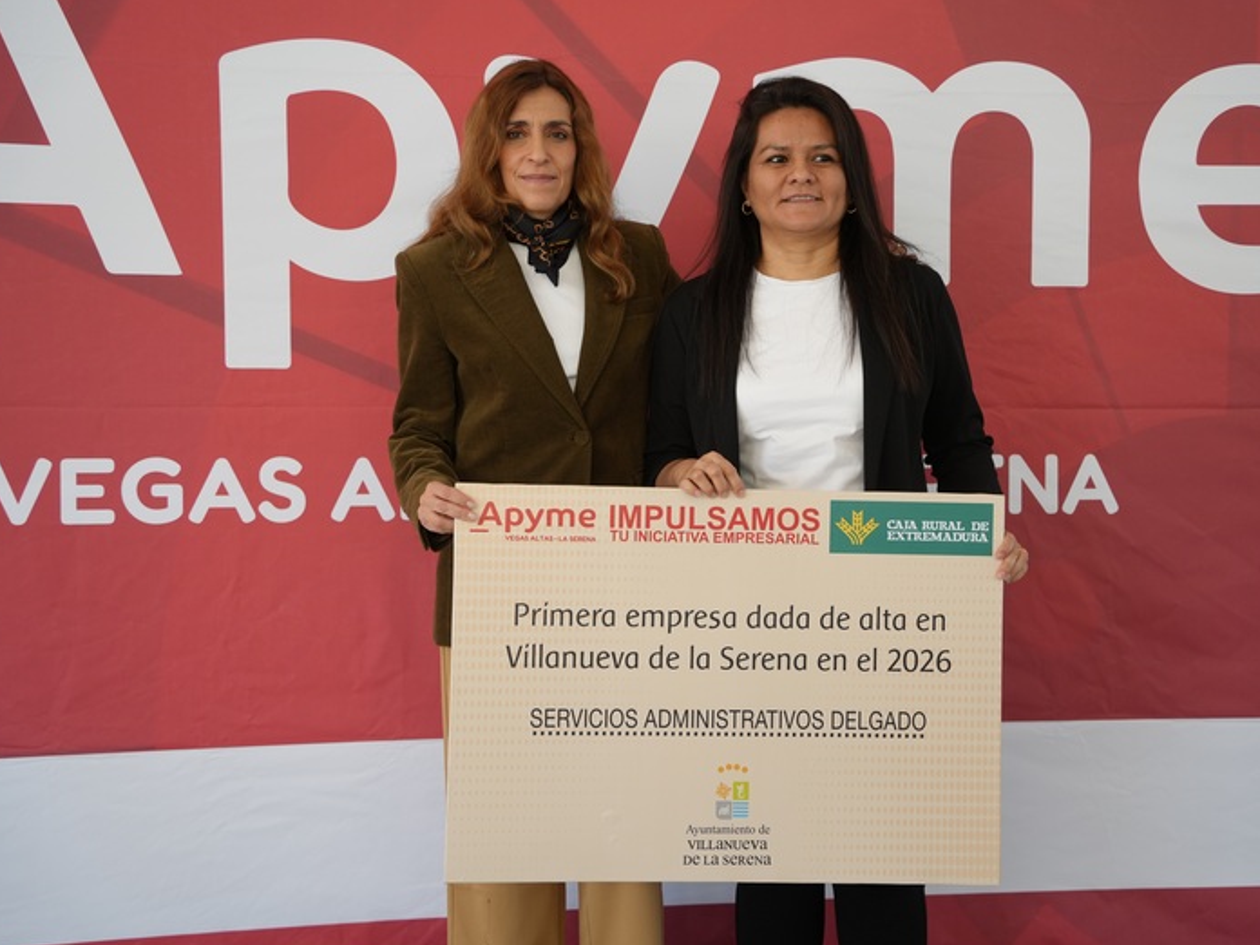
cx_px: 697
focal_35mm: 53
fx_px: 1929
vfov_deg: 27.5
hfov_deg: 36.1
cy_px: 475
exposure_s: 1/160
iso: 400
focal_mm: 48
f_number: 4
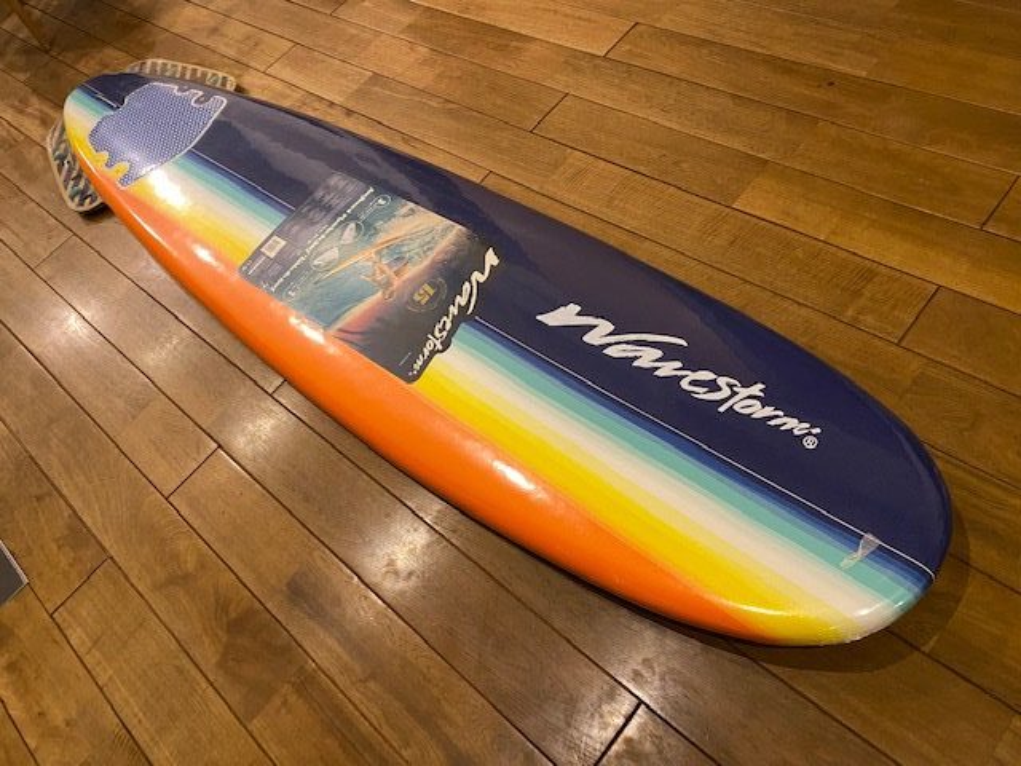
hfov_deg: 67.3
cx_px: 510
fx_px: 767
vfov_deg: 53.1
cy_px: 383
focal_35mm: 26
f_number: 1.8
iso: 400
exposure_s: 1/60
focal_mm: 4.25
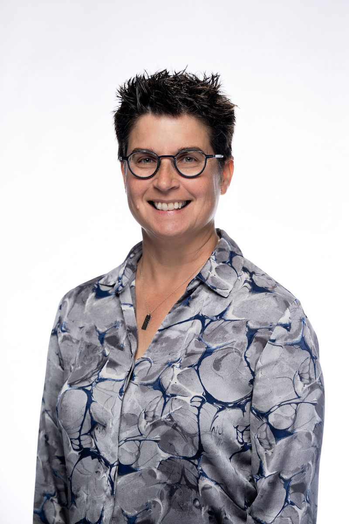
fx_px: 1425
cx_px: 174
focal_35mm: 98
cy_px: 262
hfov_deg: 14.0
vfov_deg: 20.8
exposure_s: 1/160
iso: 160
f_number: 5.6
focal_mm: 98
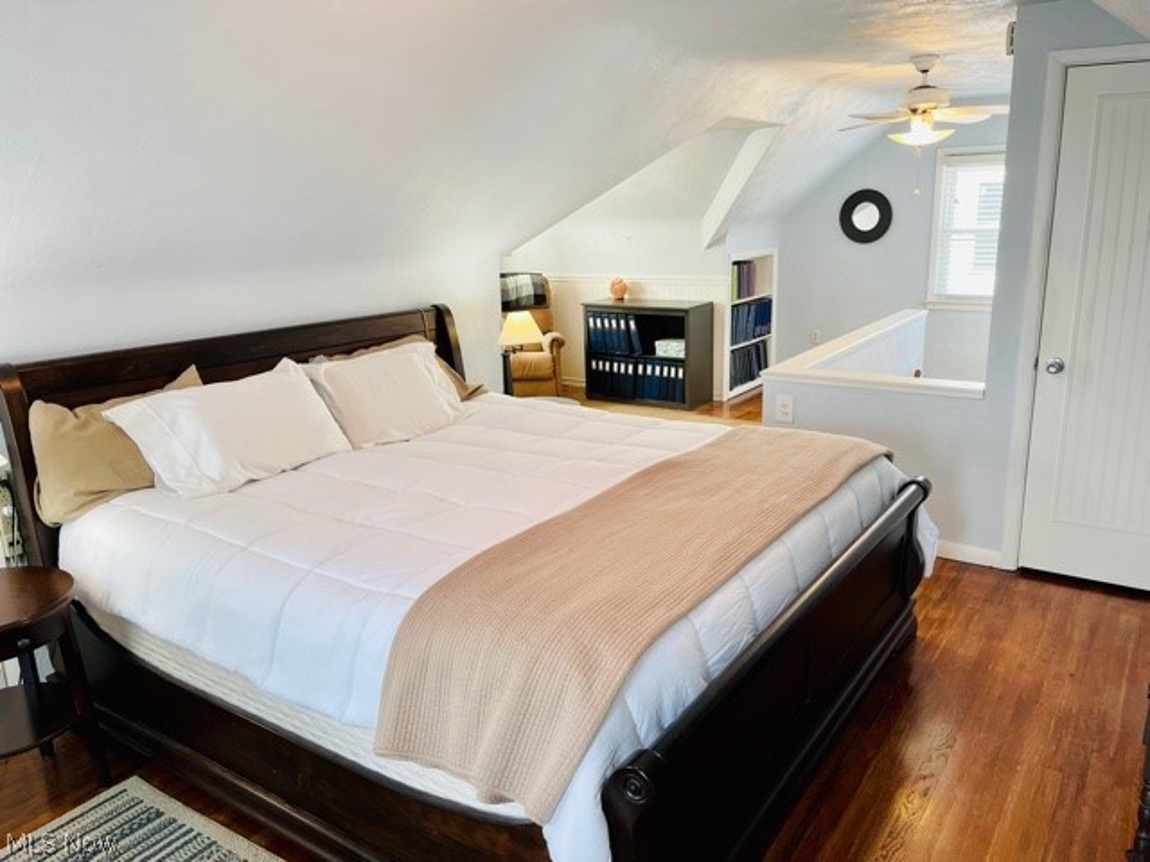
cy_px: 431
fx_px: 864
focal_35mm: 26
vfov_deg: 53.1
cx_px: 575
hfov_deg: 67.3
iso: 80
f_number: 1.6
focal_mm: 5.1
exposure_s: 1/120
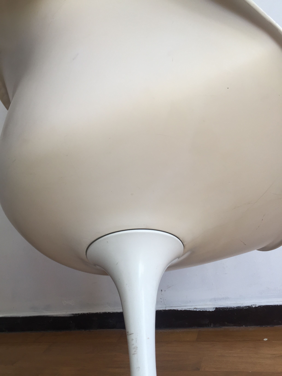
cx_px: 141
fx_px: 315
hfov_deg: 48.2
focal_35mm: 29
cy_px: 188
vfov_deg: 61.7
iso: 50
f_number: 2.2
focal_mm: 4.15
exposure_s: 1/100
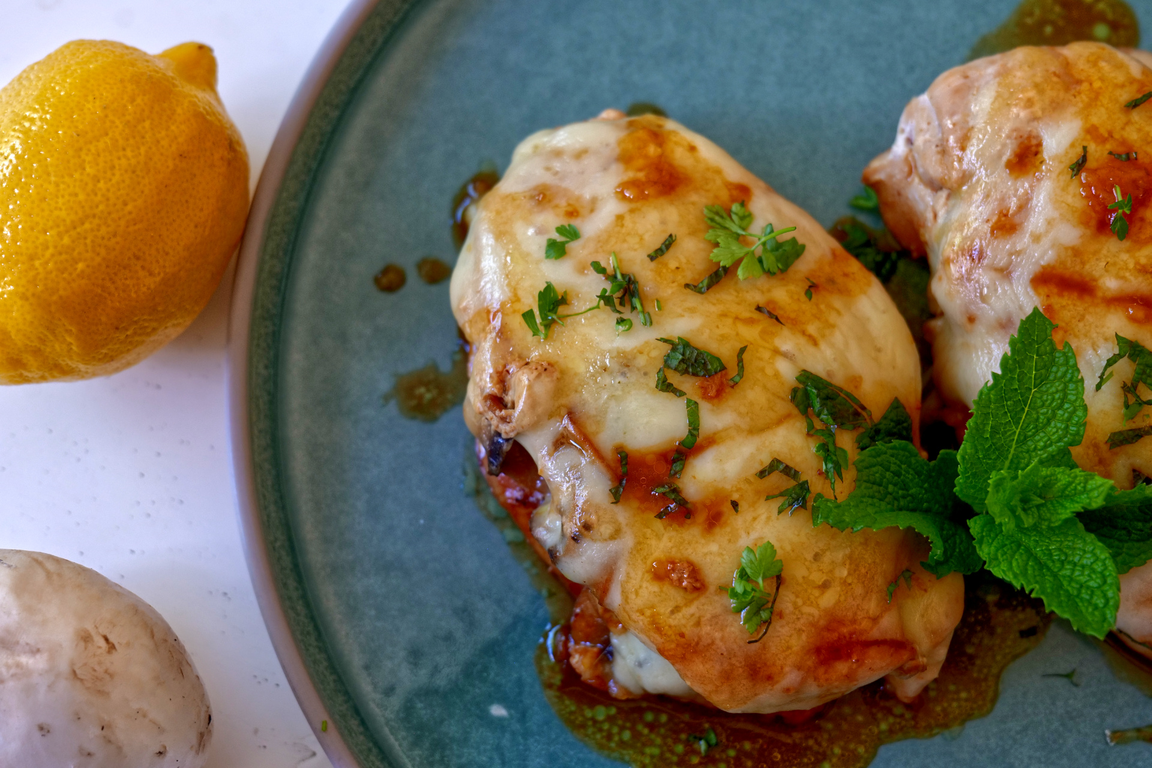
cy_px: 384
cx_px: 576
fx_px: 1920
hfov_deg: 33.4
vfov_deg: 22.6
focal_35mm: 60
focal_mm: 60
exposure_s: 1/80
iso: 1250
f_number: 7.1
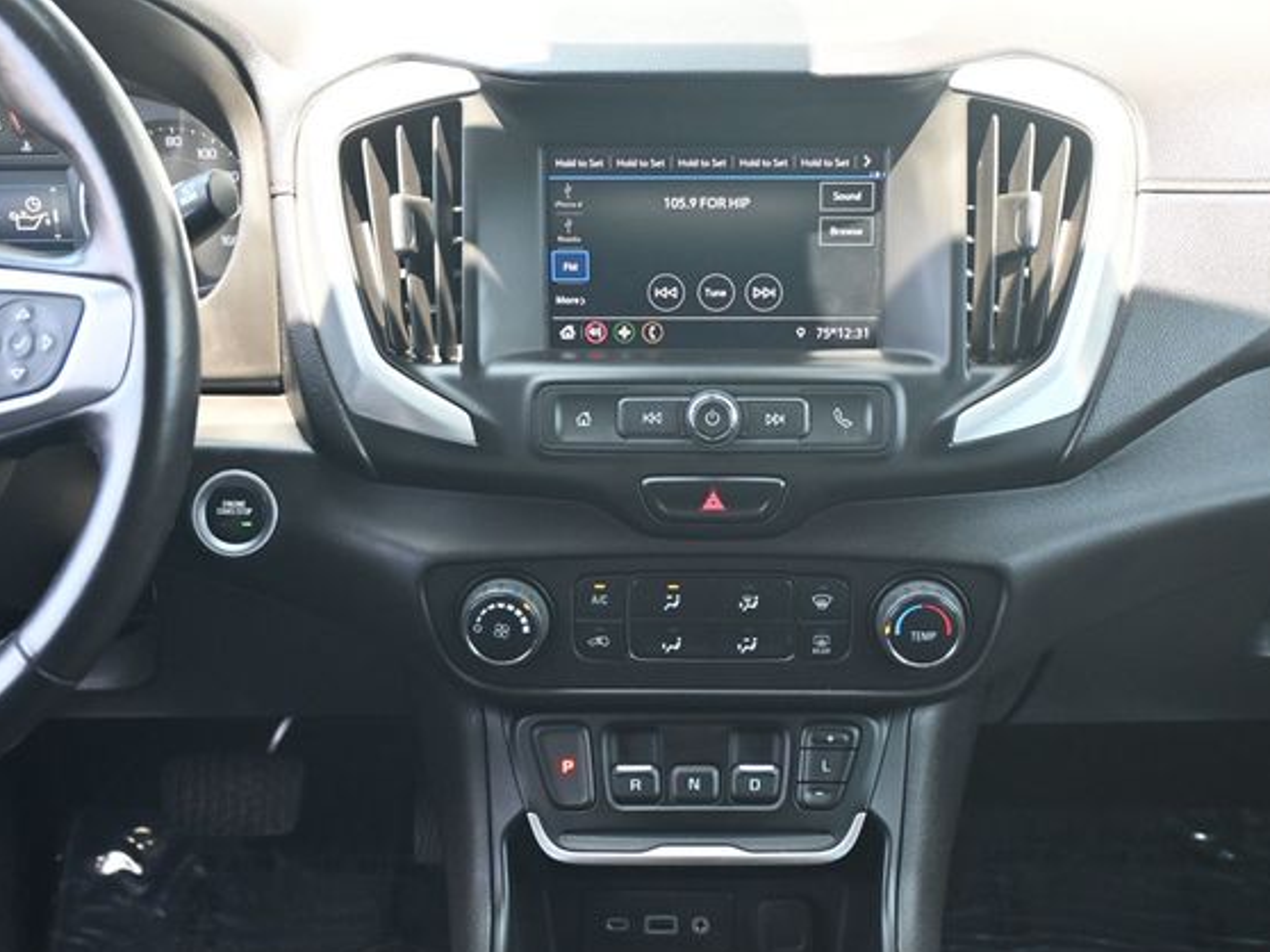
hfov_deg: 43.8
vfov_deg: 33.6
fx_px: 1577
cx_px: 685
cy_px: 483
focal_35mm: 43
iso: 1250
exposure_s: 1/125
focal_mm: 26
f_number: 4.5
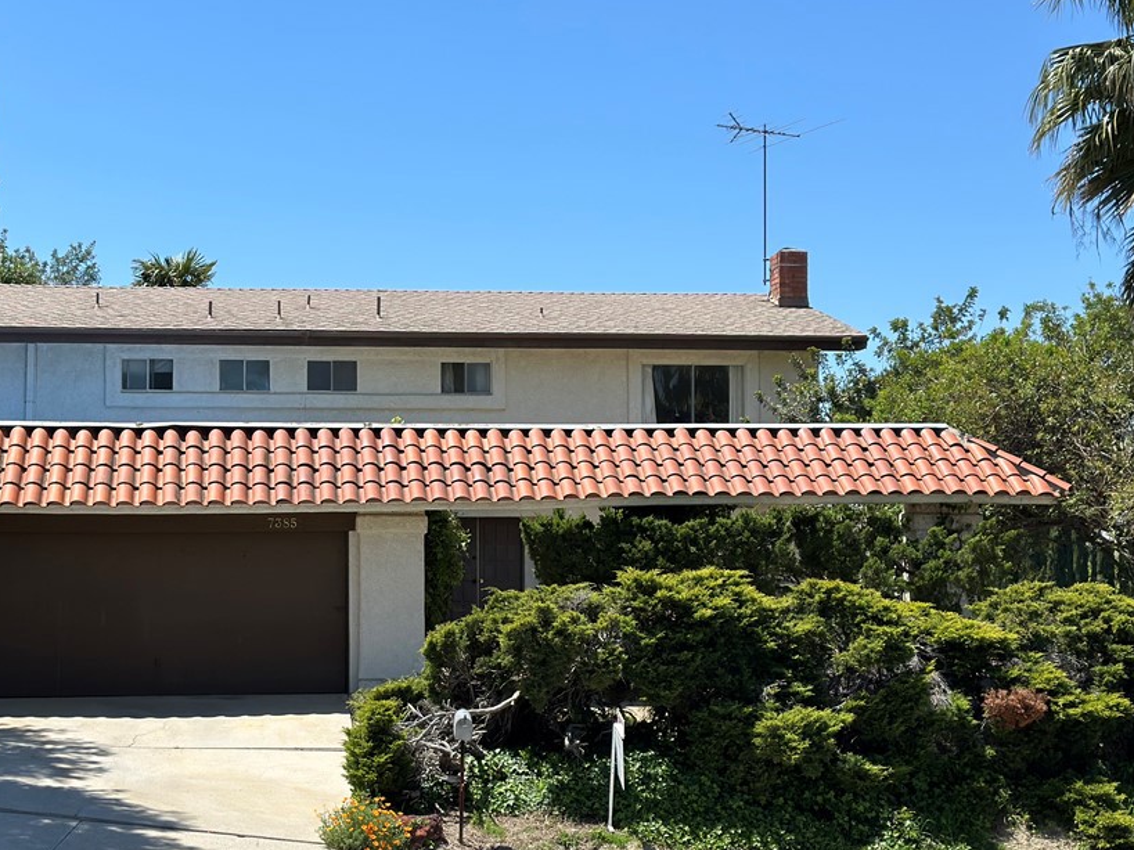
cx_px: 429
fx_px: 1965
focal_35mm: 60
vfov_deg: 24.4
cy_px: 457
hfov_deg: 32.0
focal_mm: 6.86
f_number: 1.78
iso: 100
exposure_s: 1/5556
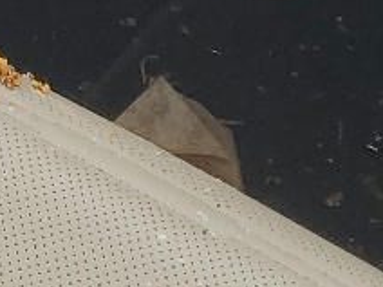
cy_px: -390
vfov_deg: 7.1
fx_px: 2169
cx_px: -20
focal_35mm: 196
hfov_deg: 10.0
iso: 50
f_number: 1.5
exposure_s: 1/135
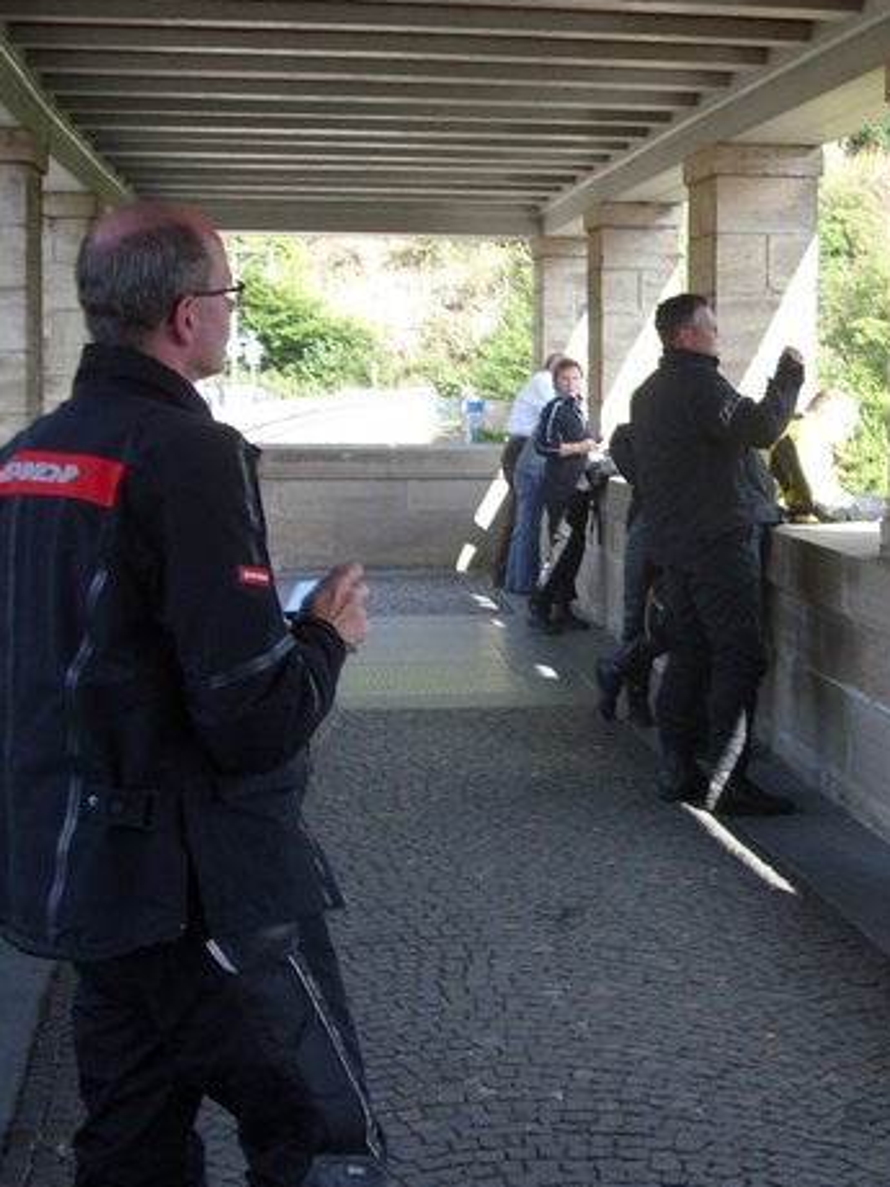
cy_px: 547
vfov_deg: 31.2
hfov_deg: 23.3
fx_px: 2125
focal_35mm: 62
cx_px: 715
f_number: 2.8
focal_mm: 6.3
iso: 50
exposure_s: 1/161
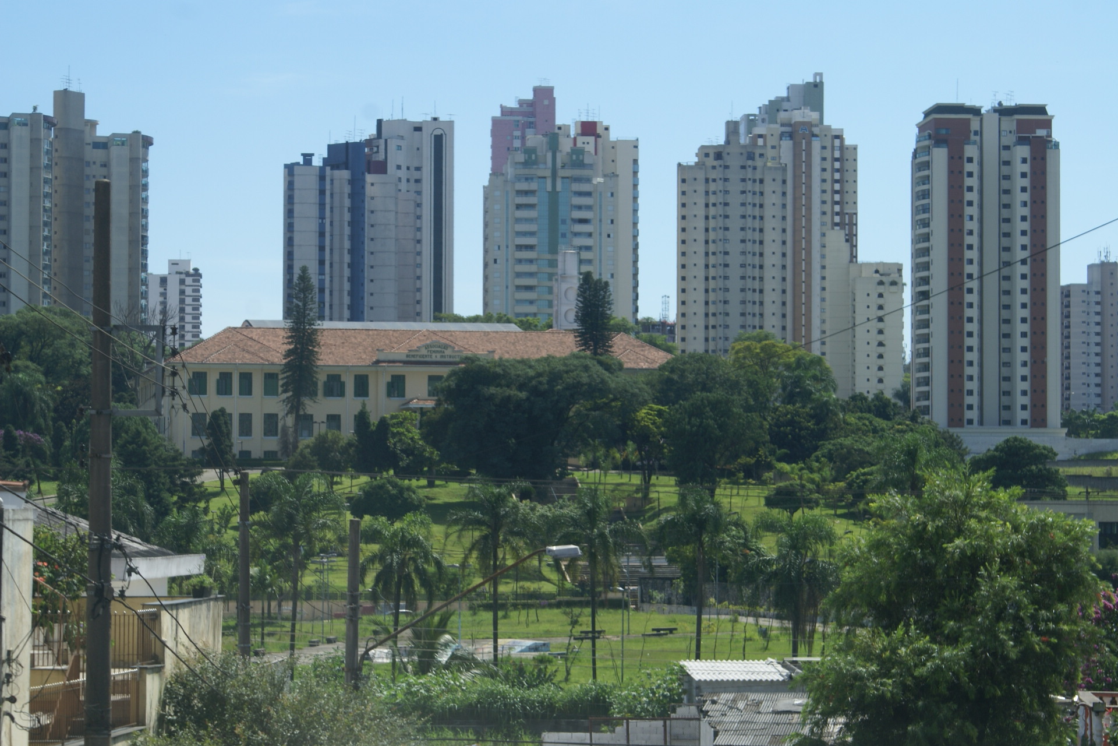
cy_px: 373
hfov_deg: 19.5
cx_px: 559
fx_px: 3261
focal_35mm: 105
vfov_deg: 13.0
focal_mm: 70
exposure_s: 1/160
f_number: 10
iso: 100
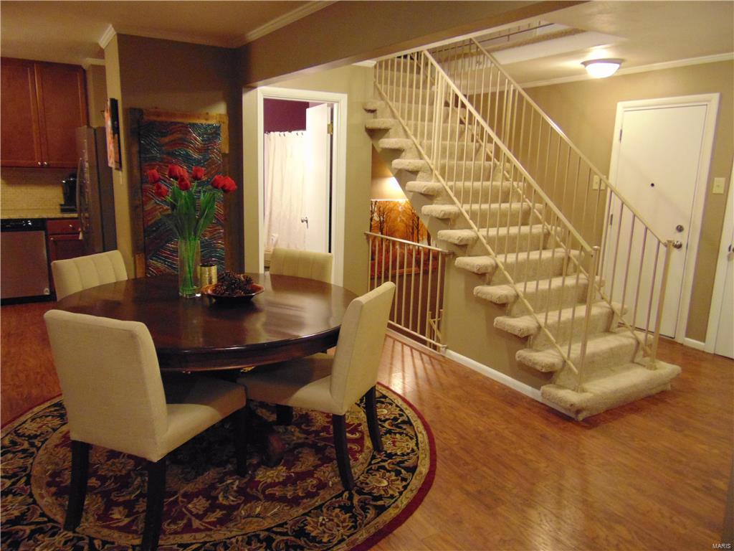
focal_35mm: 25
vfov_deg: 54.9
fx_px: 530
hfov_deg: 69.4
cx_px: 367
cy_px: 276
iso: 400
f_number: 3
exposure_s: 1/13
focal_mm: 4.5
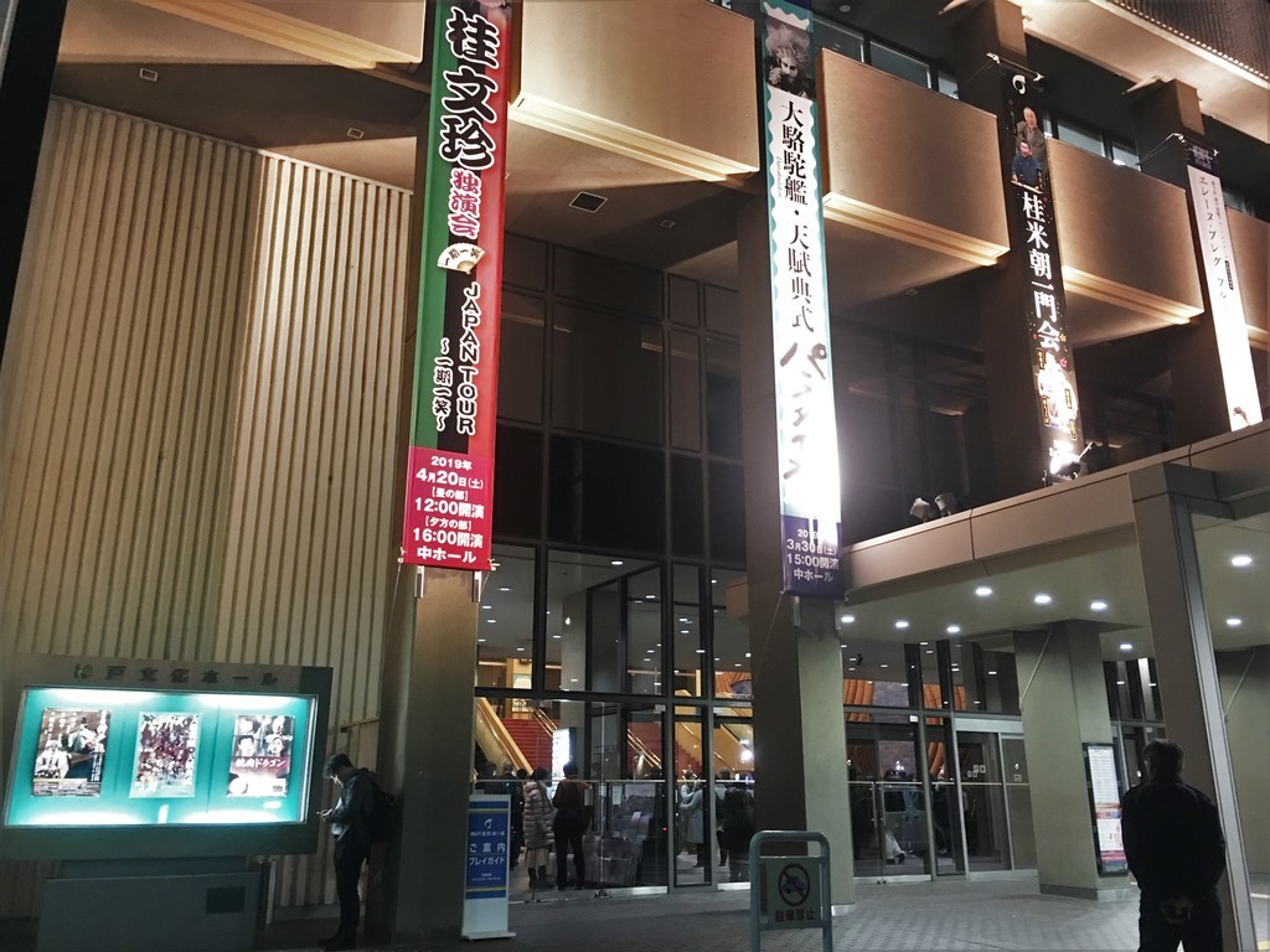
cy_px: 476
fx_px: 1064
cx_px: 635
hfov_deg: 61.7
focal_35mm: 29
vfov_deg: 48.2
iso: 50
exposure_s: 1/4
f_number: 2.2
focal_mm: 4.15
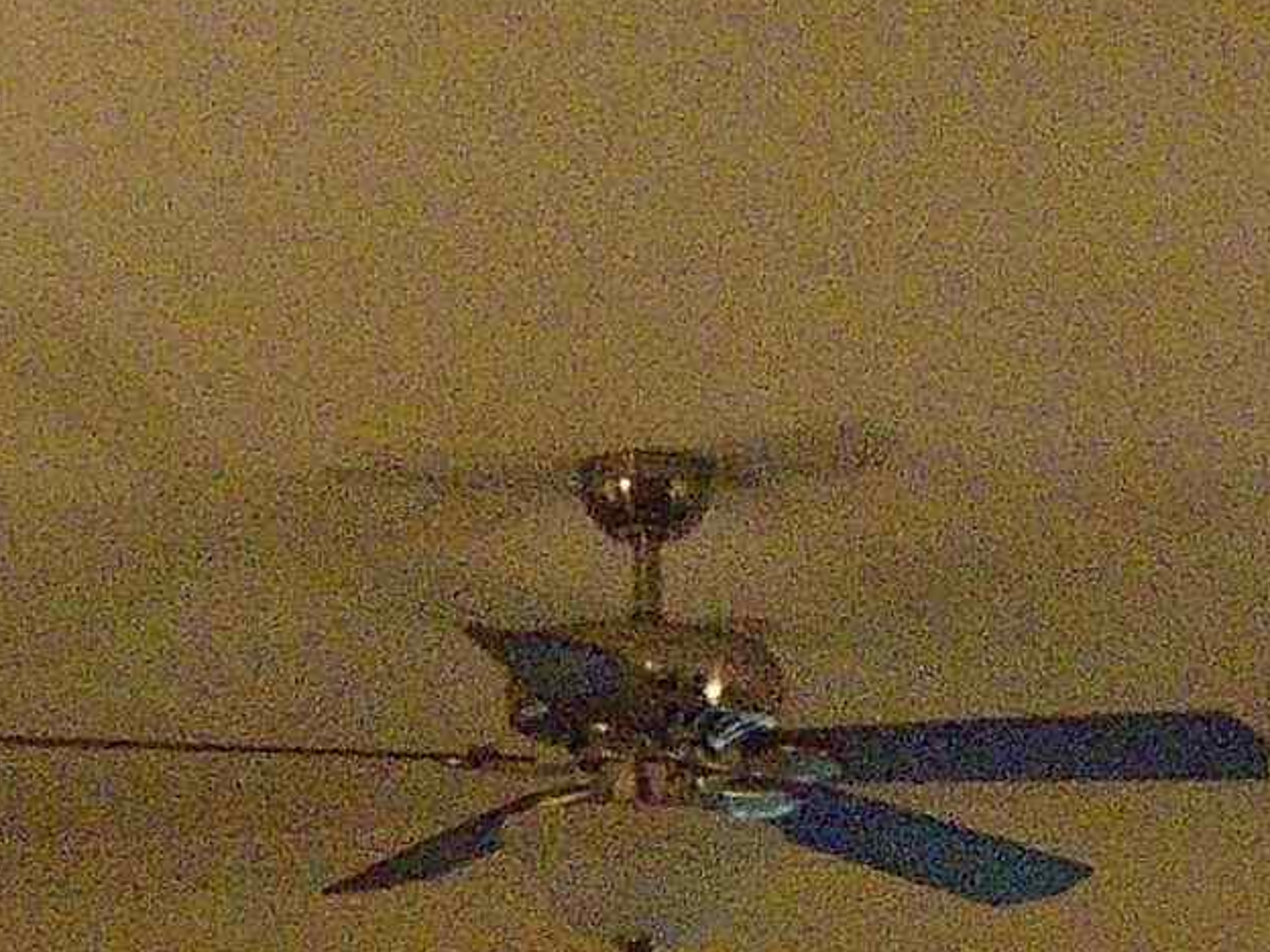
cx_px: 765
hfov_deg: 15.4
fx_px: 4696
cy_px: 2293
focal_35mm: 128
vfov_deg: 10.1
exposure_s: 1/100
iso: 800
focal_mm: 4.6
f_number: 3.2
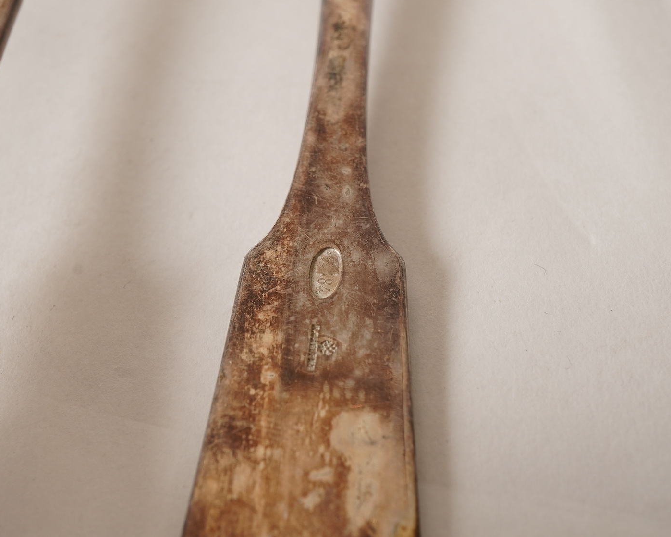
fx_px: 1013
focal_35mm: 51
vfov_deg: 29.7
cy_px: 267
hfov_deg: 36.6
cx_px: 295
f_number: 16
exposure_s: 1/125
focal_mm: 30
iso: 400
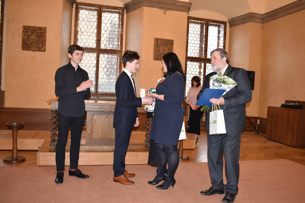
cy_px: 102
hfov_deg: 59.5
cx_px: 152
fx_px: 267
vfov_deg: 41.7
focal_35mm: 32
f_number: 4.5
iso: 800
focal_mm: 21
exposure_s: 1/80
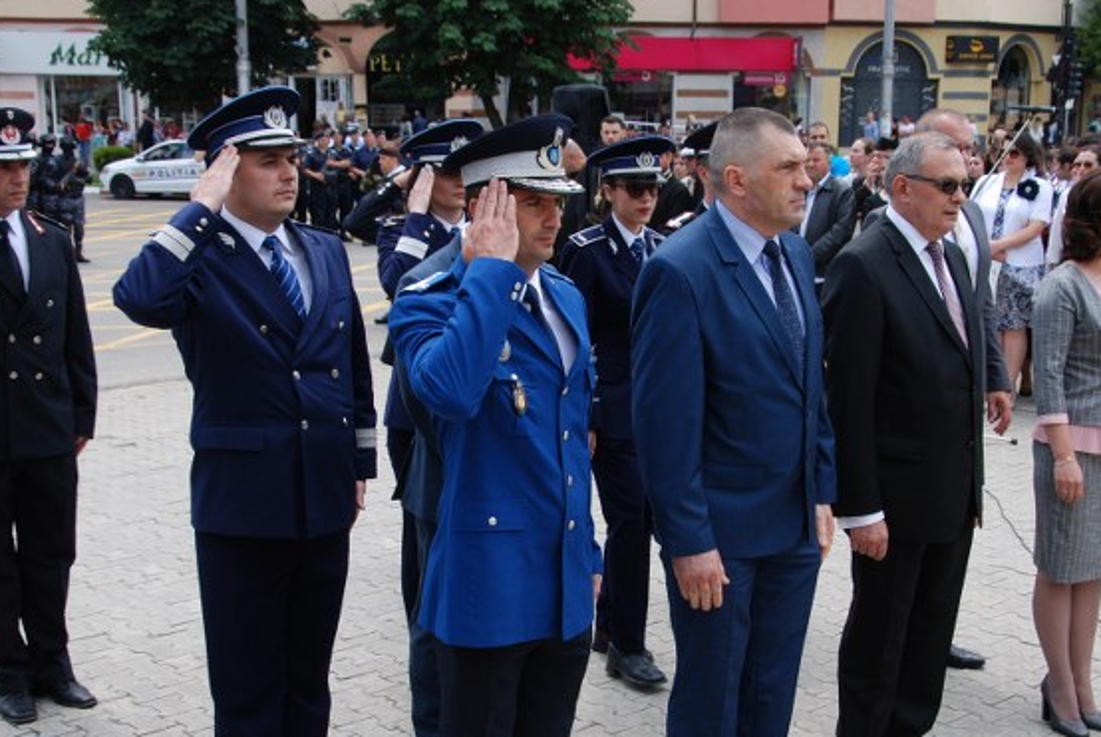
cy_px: 489
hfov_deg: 38.1
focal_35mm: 52
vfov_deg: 25.9
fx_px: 1592
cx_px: 610
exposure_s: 1/125
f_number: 5.6
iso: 110
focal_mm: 24
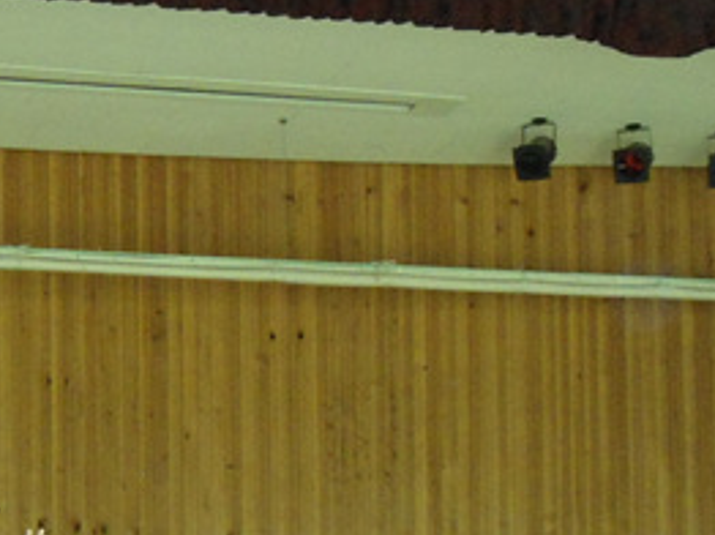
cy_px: 742
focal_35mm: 113
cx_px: 65
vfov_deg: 12.6
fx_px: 2332
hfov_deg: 17.2
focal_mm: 6.7
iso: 400
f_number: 3.2
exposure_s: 1/40
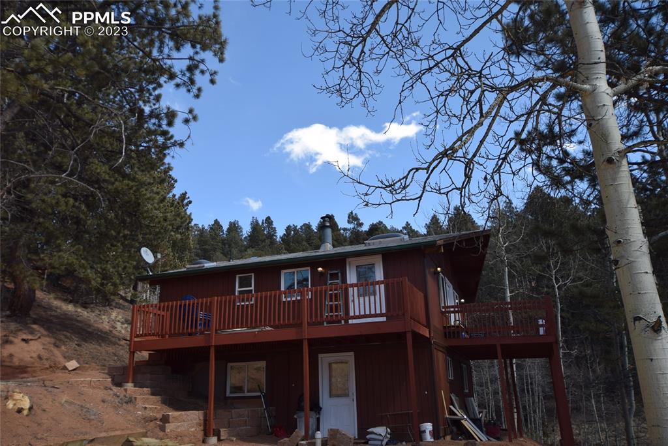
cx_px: 334
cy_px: 223
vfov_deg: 43.7
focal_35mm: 30
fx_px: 557
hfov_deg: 61.9
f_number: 6.3
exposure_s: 1/160
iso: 100
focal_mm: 20
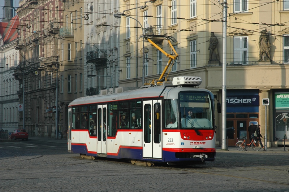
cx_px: 144
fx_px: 782
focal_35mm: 98
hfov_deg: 20.9
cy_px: 96
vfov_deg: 14.0
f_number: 8
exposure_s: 1/500
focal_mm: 65
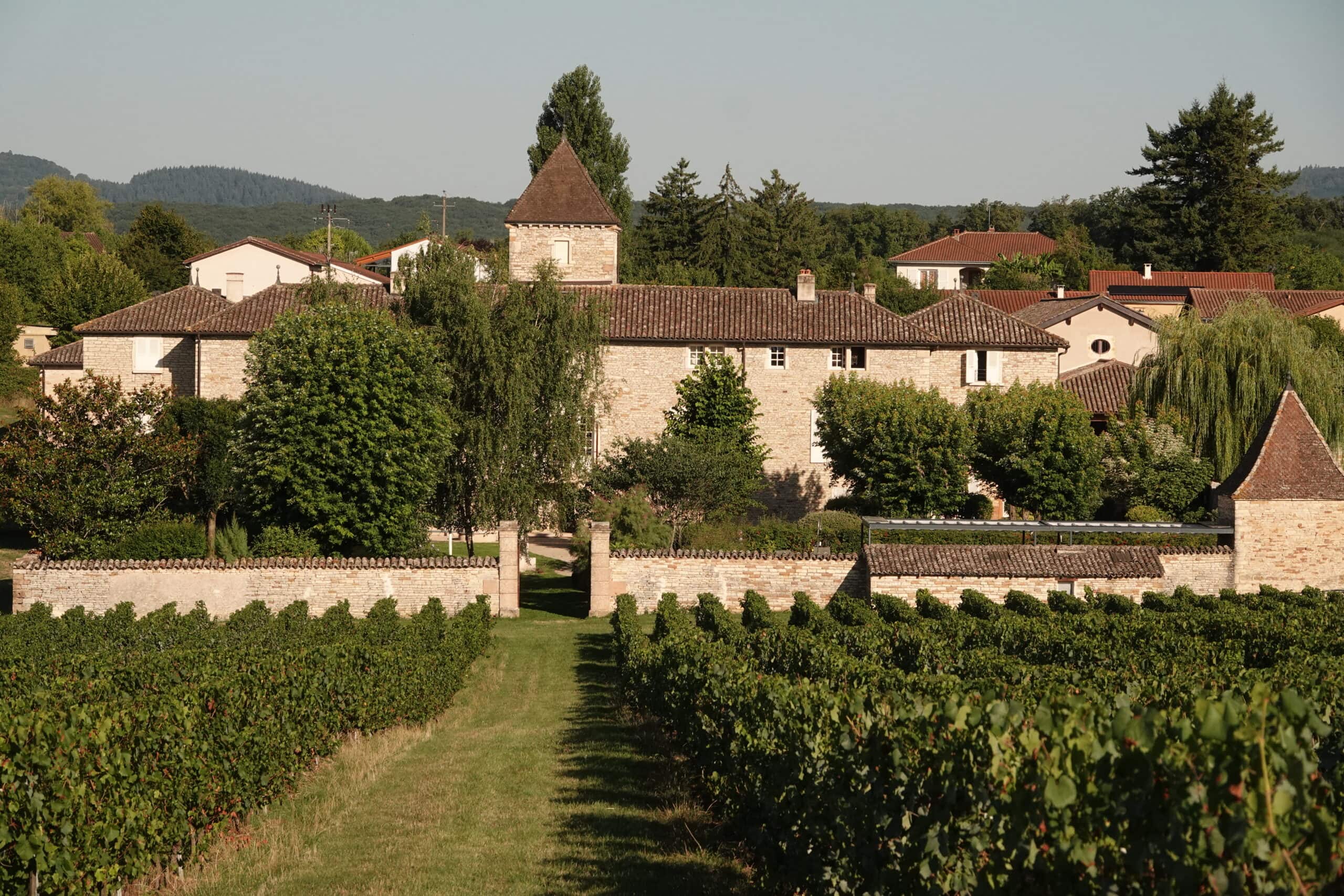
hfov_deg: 15.6
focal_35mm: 131
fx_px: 4891
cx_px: 672
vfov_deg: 10.5
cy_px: 448
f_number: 5.6
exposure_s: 1/3200
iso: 500
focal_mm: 47.94
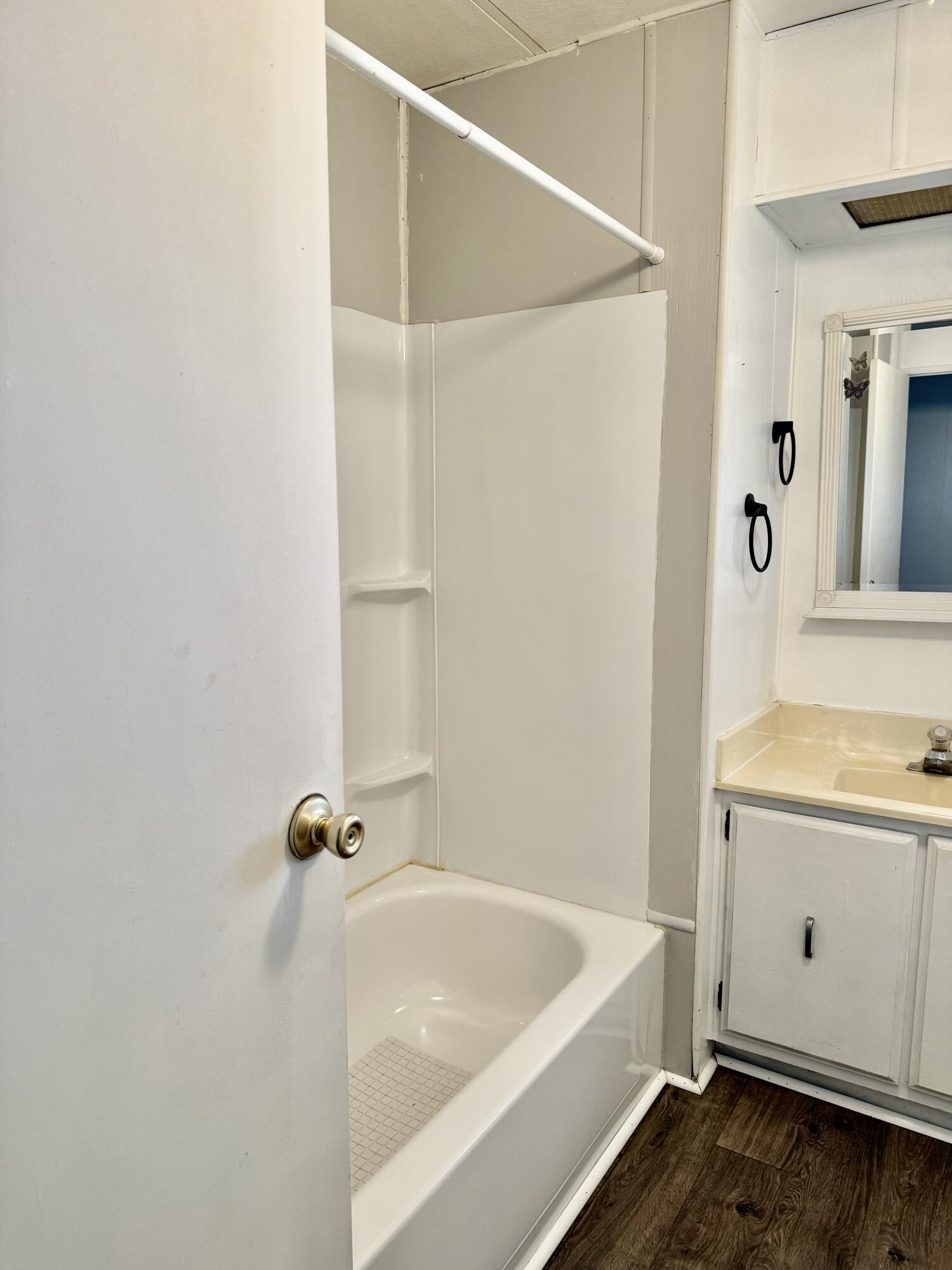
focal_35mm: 24
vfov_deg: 71.6
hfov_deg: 56.8
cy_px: 635
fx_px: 880
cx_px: 476
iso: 125
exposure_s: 1/60
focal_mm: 6.76
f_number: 1.78
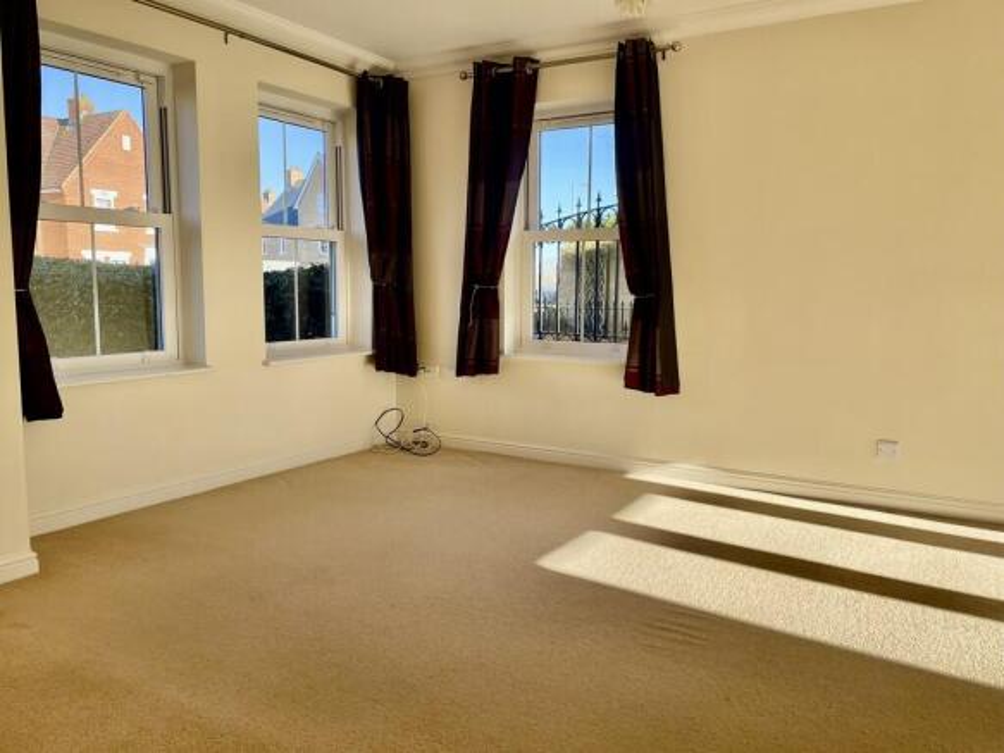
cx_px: 502
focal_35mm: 26
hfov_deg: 67.3
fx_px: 754
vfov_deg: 53.0
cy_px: 376
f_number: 1.6
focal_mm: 4.2
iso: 32
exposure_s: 1/513
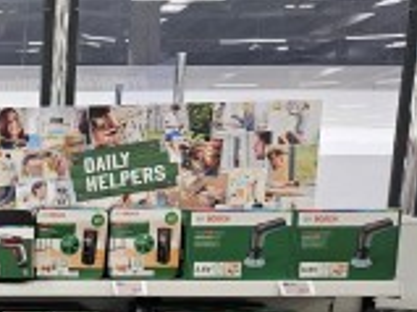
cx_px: -87
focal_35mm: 56
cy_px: 294
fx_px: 674
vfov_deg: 25.1
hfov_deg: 29.4
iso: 125
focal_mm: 5.4
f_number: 1.8
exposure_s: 1/100
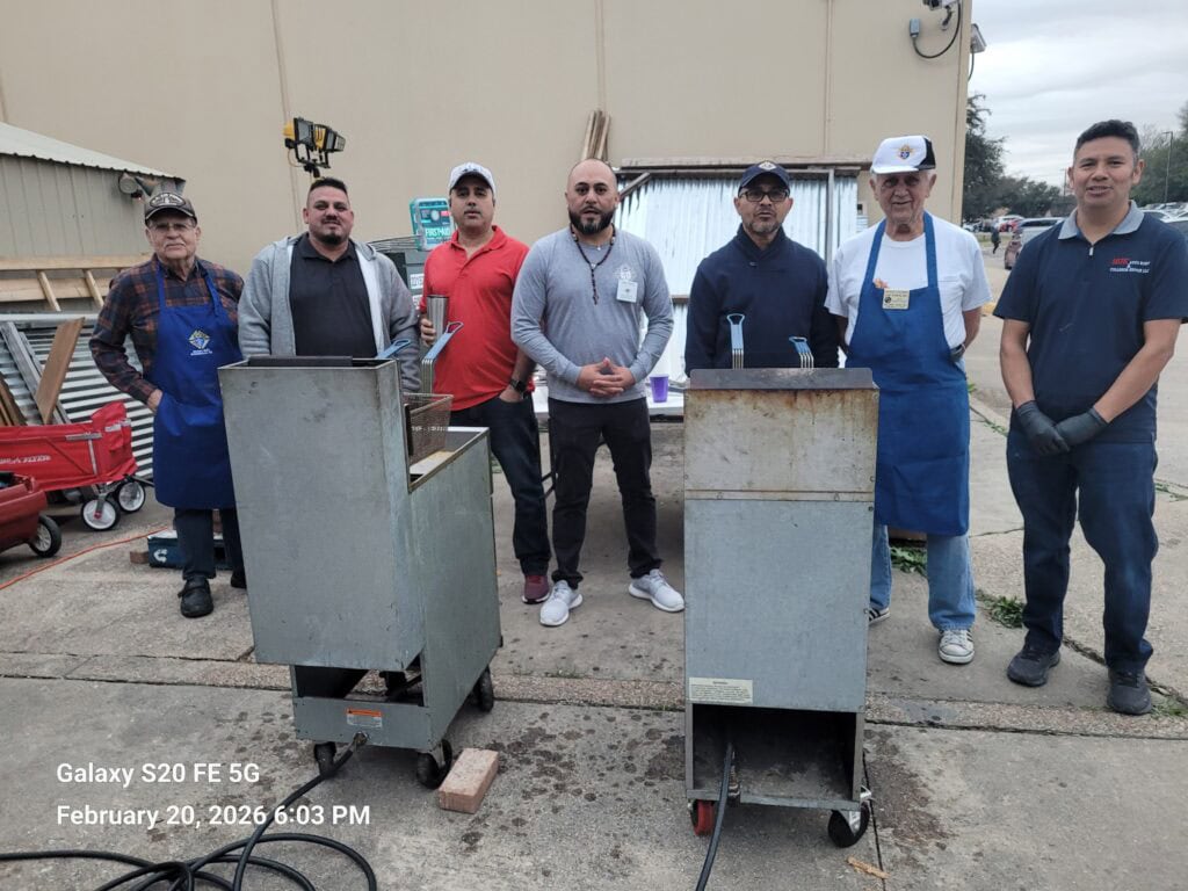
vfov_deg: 53.1
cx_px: 594
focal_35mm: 26
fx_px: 892
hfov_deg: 67.3
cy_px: 446
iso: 200
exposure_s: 1/120
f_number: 1.8
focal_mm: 5.4
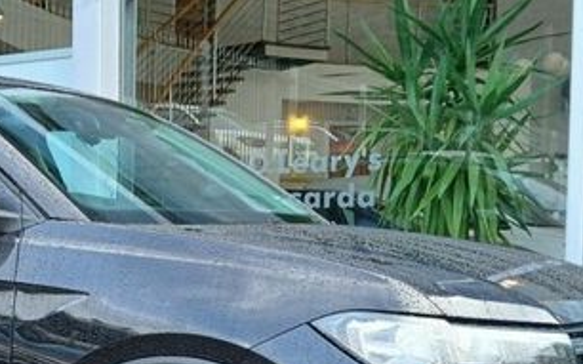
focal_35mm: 54
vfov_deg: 23.3
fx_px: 858
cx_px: 103
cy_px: 334
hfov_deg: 36.1
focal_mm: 3.98
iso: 40
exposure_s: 1/50
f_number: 1.8
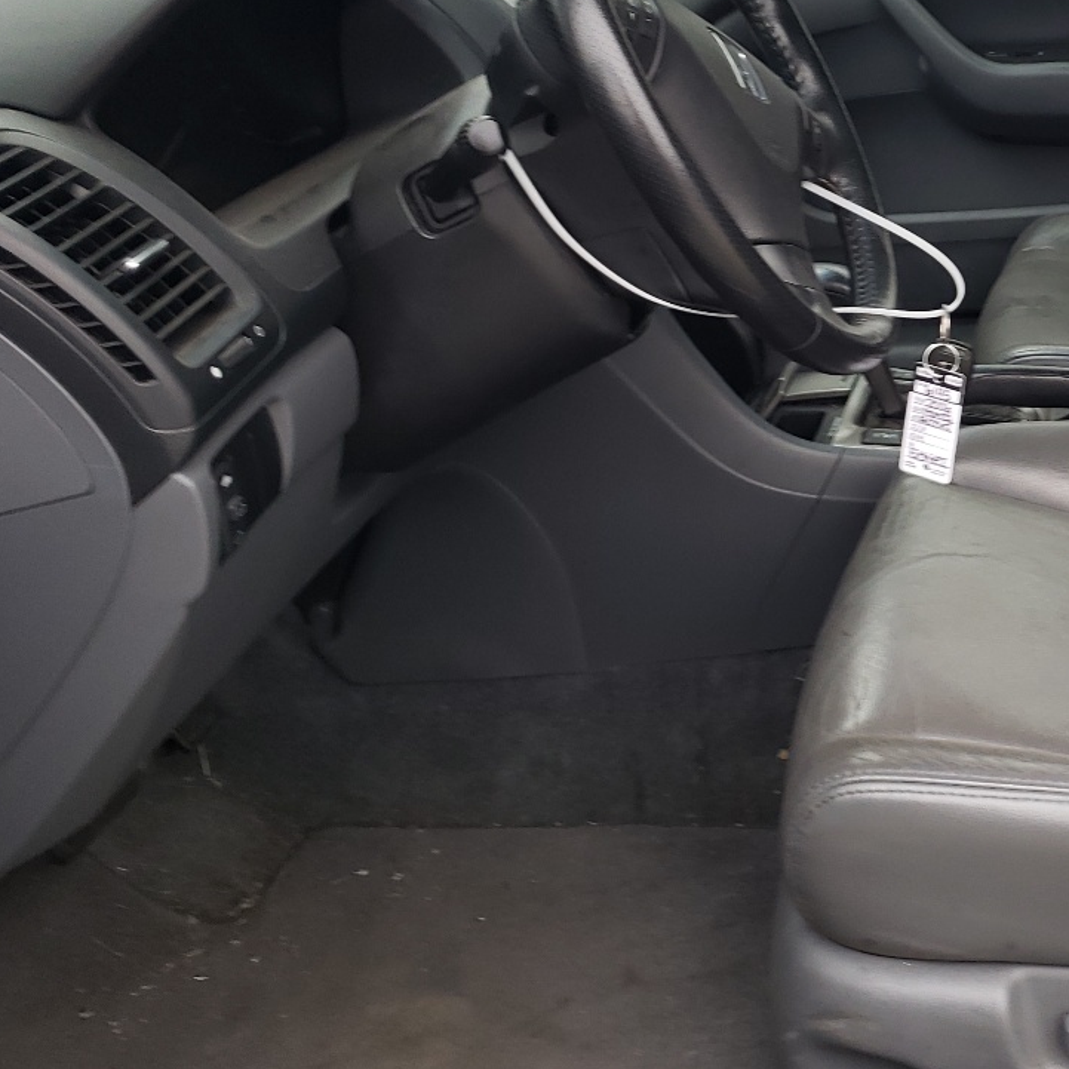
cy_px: 396
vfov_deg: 33.2
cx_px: 1108
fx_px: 1782
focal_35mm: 51
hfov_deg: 30.6
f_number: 1.5
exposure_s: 1/120
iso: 67
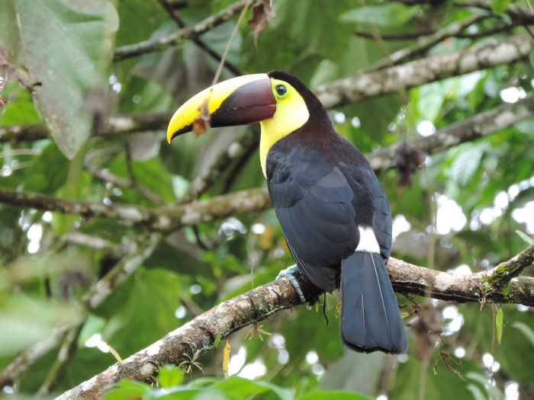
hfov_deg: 4.6
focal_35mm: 435
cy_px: 200
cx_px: 267
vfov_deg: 3.4
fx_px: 6710
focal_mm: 77.5
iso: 560
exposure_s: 1/60
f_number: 4.9
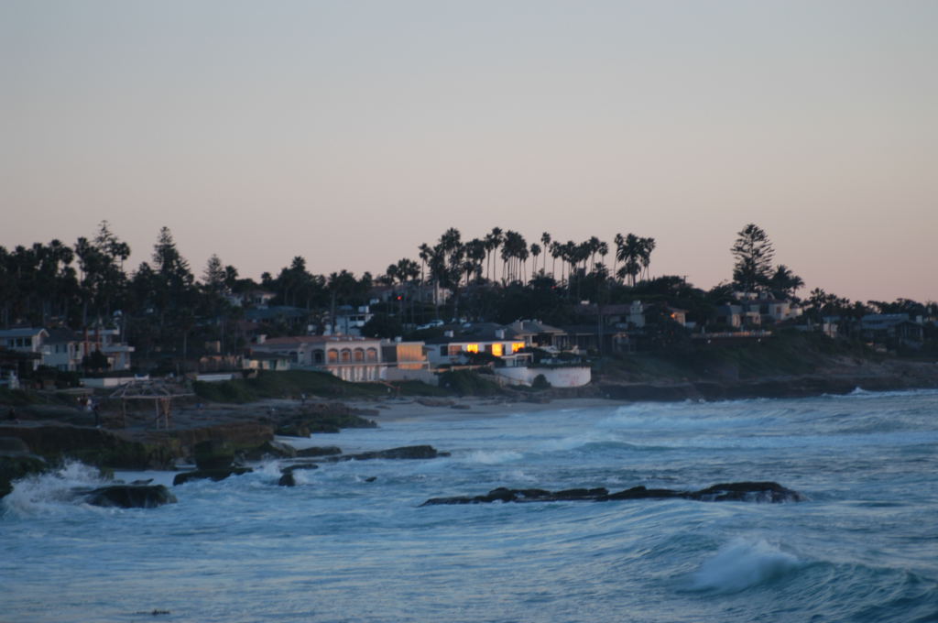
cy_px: 312
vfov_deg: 8.9
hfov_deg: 13.4
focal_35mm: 153
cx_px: 469
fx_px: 3981
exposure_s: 1/90
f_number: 3
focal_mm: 102
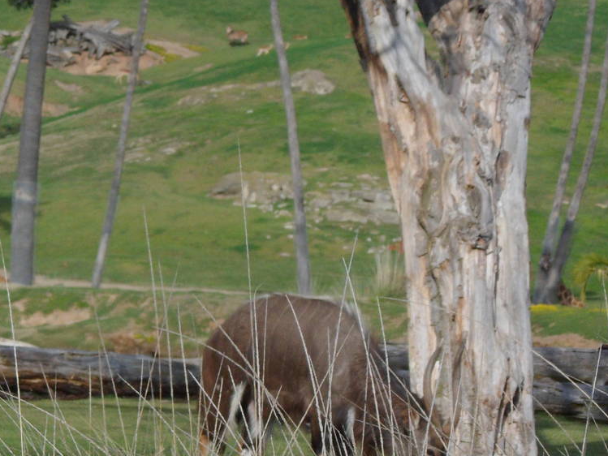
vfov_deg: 4.3
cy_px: 313
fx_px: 6078
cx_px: 72
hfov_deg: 5.7
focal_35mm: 346
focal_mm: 28.7
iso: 80
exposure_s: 1/500
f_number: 5.5
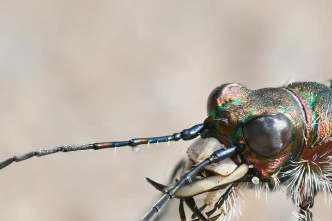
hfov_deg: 3.4
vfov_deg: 2.3
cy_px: 194
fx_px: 5512
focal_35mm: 598
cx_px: 308
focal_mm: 150
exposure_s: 1/500
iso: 500
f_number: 10
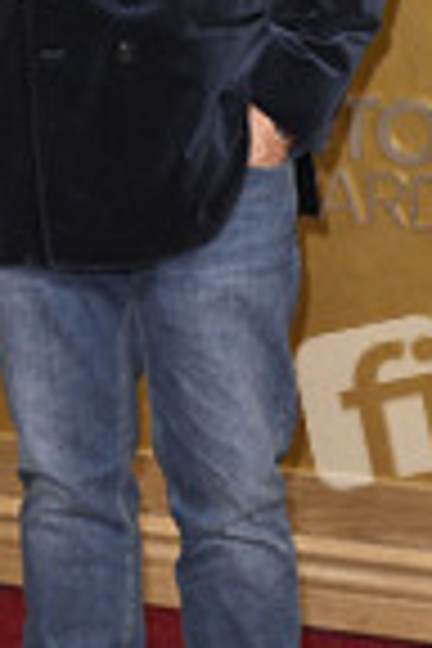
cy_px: 158
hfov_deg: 9.0
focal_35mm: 153
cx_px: 117
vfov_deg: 13.4
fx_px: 2754
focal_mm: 55
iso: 2500
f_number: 5.6
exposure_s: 1/320
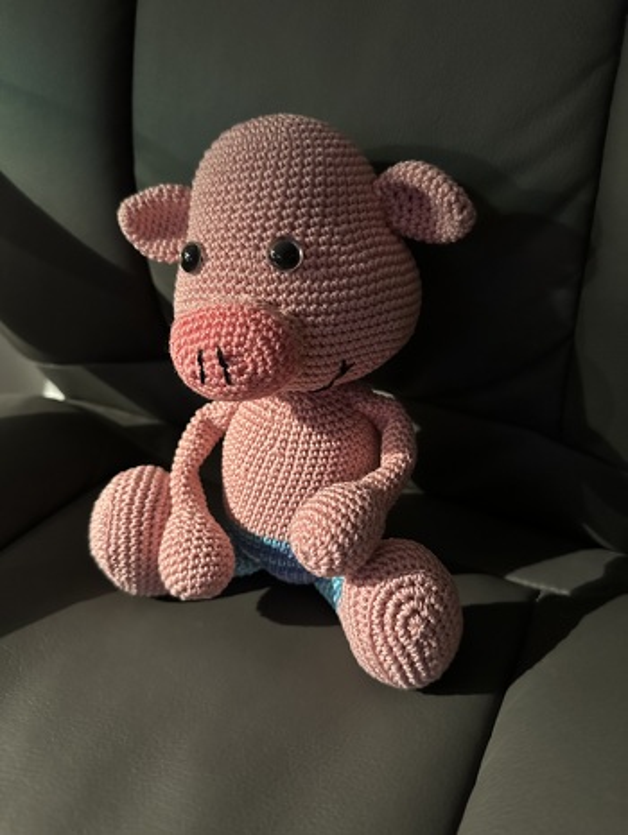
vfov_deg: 71.6
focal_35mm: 24
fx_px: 580
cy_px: 418
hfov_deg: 56.9
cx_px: 314
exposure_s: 1/33
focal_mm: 6.86
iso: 1000
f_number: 1.78
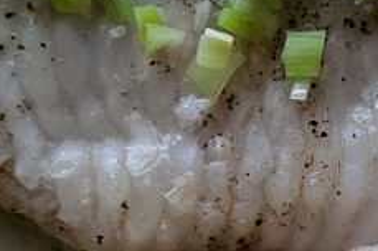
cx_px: 487
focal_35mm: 142
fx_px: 1489
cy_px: 230
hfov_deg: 13.9
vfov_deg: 9.6
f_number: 1.8
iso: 640
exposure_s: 1/25
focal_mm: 5.4
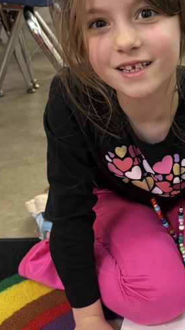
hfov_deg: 21.1
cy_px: 168
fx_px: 471
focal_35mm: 54
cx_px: 204
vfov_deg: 38.5
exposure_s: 1/60
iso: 500
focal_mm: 6.76
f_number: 1.78
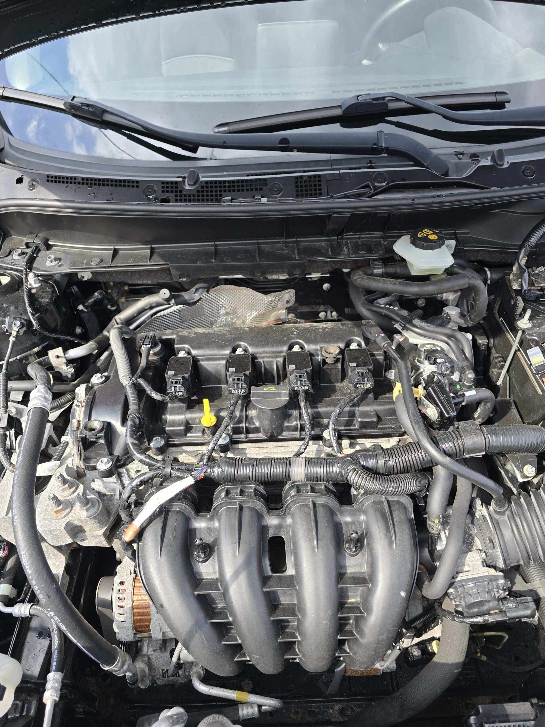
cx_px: 272
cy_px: 364
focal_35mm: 23
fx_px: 483
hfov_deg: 58.9
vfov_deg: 73.9
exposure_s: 1/180
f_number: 1.7
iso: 20
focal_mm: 6.3
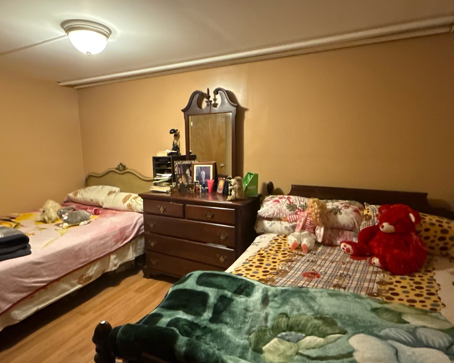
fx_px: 282
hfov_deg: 77.4
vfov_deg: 65.4
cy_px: 199
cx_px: 206
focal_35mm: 21
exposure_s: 1/60
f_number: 2.2
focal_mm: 2.22
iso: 1000
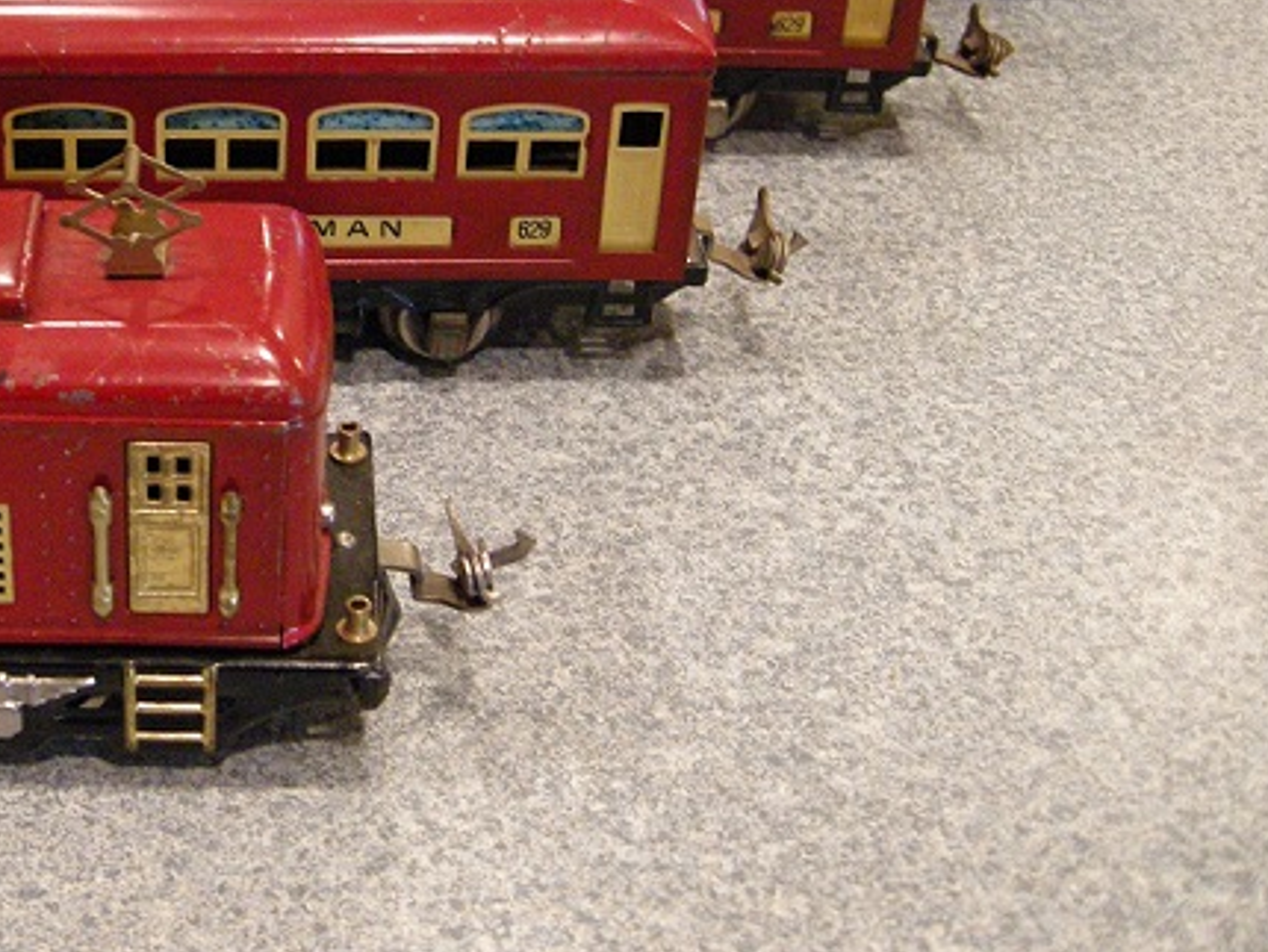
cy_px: 302
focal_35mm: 61
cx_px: 245
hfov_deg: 30.8
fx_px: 2236
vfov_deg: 23.9
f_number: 2.7
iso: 400
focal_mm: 7.5
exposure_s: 1/16.2
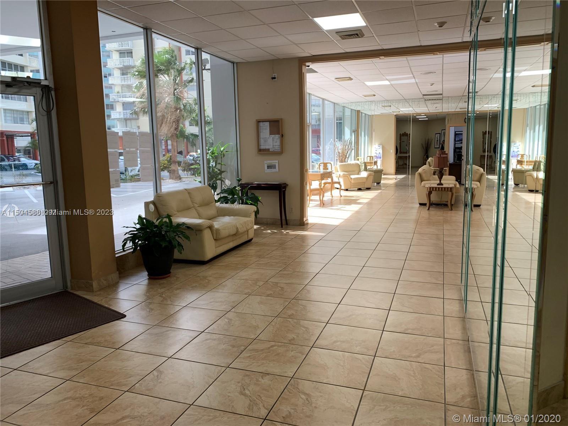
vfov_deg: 53.1
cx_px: 284
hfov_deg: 67.3
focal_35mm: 26
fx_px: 427
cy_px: 213
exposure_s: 1/120
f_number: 1.8
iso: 40
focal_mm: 4.25
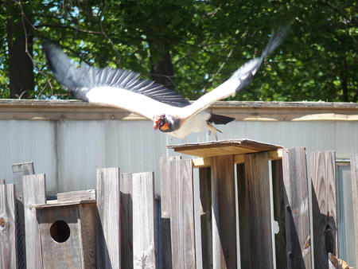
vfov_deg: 5.0
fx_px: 3104
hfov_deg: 6.6
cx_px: 179
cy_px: 134
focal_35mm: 300
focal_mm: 64.3
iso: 100
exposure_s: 1/500
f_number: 2.8
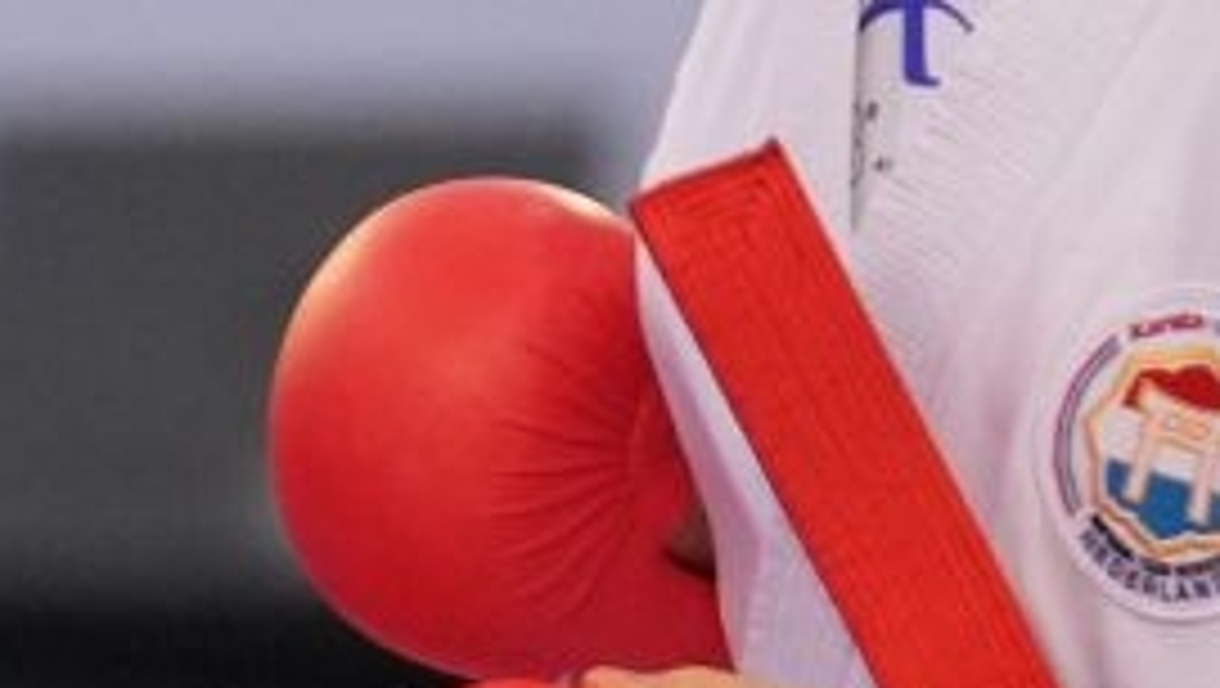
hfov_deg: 1.0
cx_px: 617
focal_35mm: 2085
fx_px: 67509
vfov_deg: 0.6
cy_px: -324
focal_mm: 200
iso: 2000
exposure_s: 1/1000
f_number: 2.8
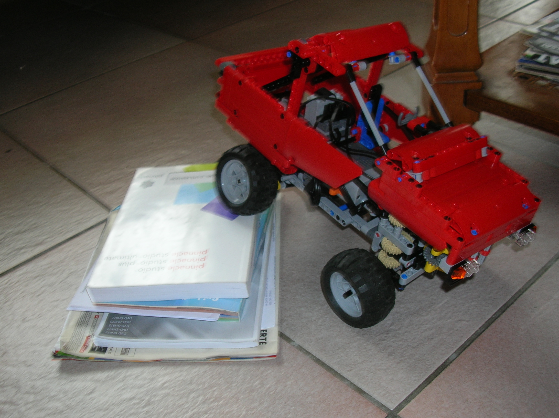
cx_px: 280
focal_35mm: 40
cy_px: 209
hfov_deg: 46.8
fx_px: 645
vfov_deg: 35.9
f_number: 3
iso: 50
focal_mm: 6.6
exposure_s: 1/30
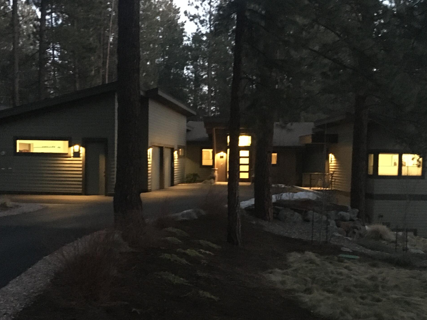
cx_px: 211
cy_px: 192
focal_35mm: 46
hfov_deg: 41.2
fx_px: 567
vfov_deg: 31.4
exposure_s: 1/15
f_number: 2.2
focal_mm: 4.15
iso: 1000
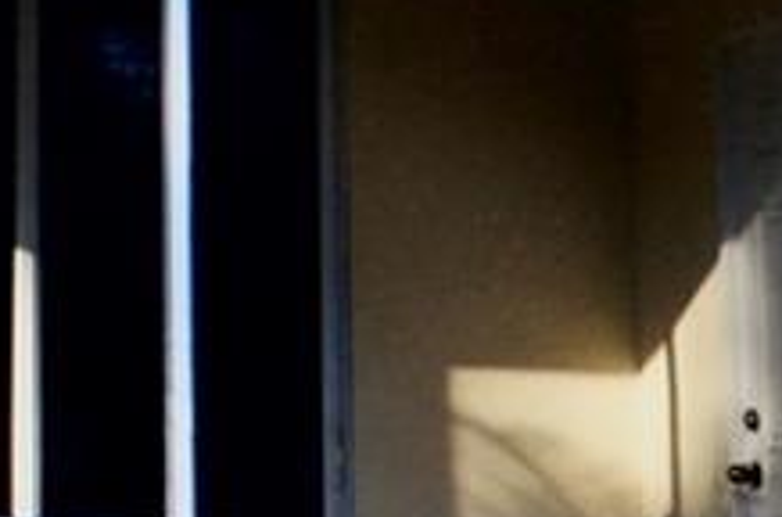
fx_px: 2859
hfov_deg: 13.3
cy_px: -99
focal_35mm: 132
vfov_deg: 10.2
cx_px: -793
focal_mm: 12
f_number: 8
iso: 200
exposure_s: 1/250
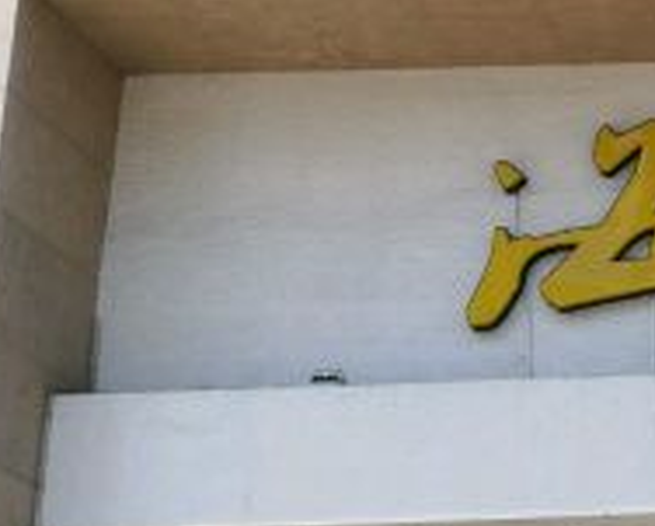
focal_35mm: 98
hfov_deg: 16.8
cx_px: 1115
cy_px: 406
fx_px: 1903
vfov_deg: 15.7
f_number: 2.2
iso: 50
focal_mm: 4.5
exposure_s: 1/714
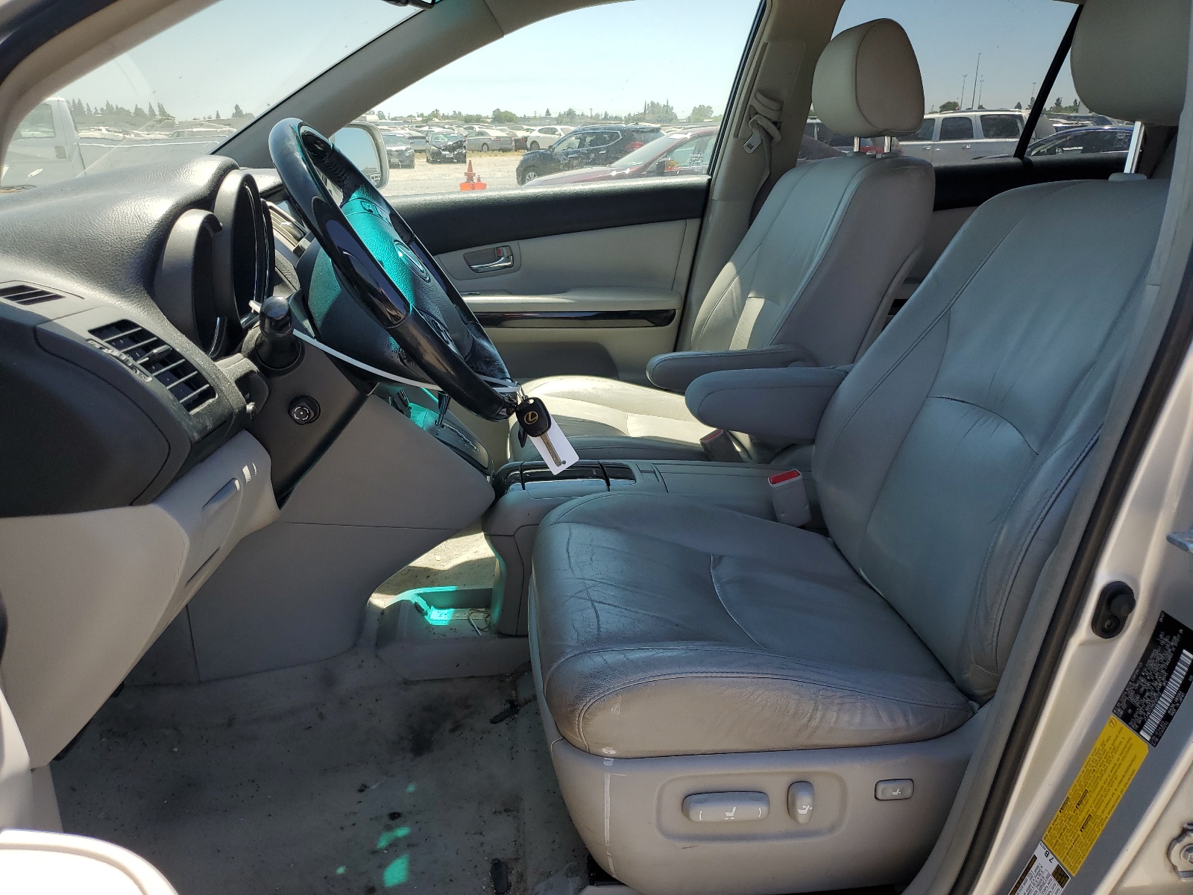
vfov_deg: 53.1
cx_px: 596
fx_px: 896
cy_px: 448
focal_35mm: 26
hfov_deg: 67.3
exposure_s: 1/1250
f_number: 1.5
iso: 50
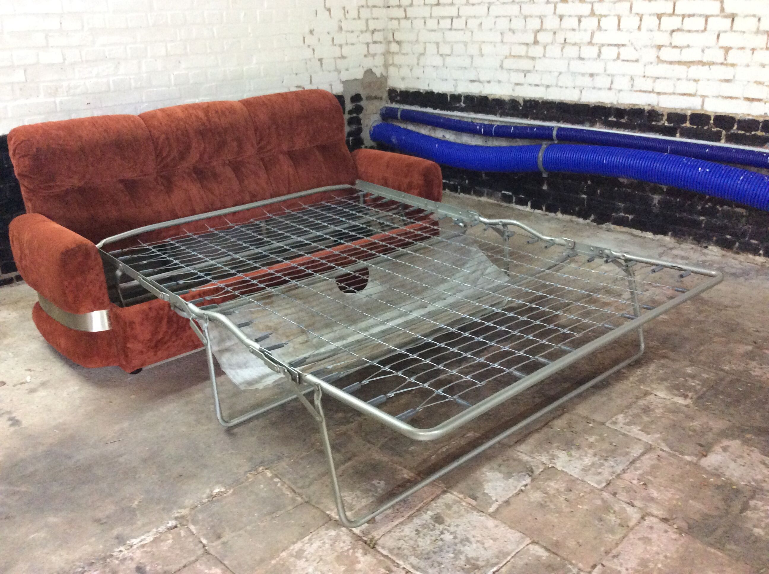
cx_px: 384
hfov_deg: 56.9
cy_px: 287
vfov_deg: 44.1
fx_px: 710
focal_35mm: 32
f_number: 2.4
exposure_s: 1/25
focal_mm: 3.3
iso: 250
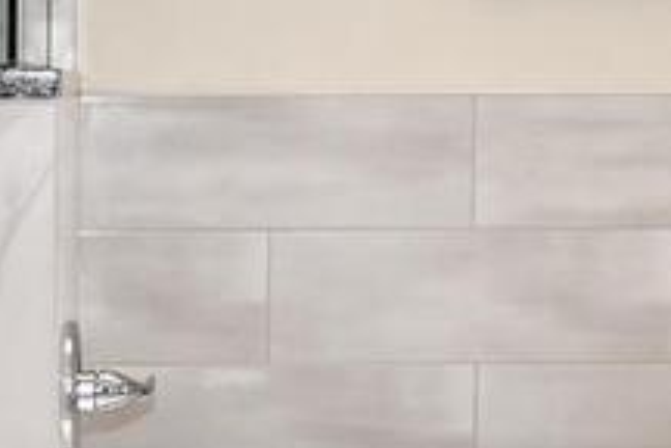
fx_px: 2236
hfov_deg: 16.5
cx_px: -103
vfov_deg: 11.4
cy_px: 320
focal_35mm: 120
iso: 110
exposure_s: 1/125
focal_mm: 12
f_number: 5.6
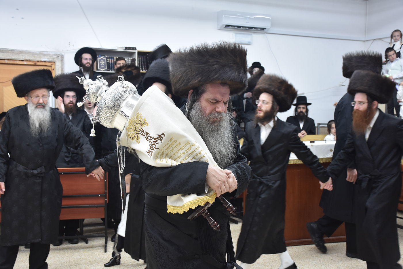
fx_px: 504
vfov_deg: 29.9
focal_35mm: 45
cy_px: 134
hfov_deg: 43.6
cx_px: 202
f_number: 5.6
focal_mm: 30
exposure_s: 1/100
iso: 1000
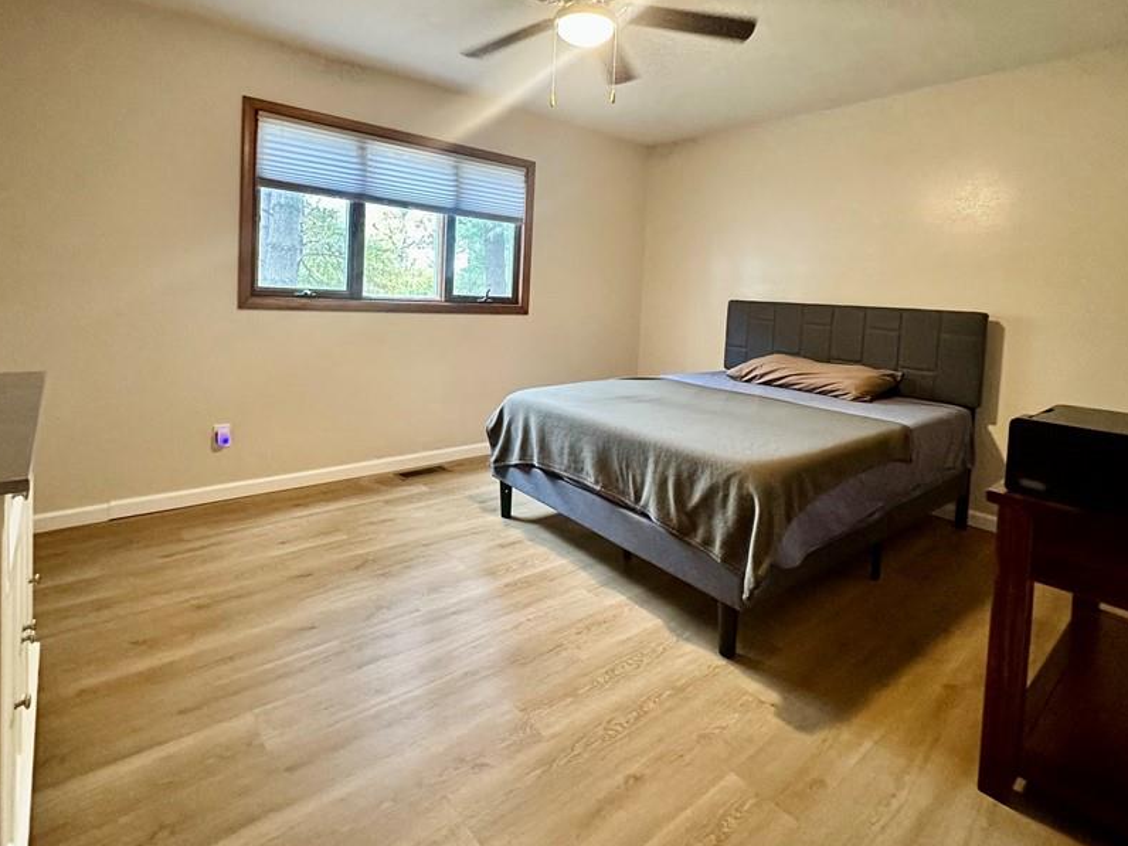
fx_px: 587
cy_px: 313
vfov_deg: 70.4
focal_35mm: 18
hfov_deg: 87.7
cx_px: 547
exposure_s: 1/60
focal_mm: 2.22
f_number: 2.2
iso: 640
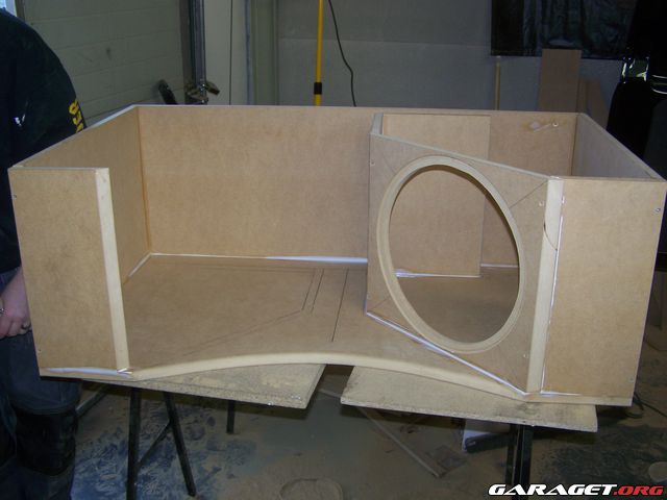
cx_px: 334
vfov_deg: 37.7
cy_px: 250
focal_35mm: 38
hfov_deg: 49.0
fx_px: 732
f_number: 2.8
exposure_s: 1/60
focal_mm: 6.3
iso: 80
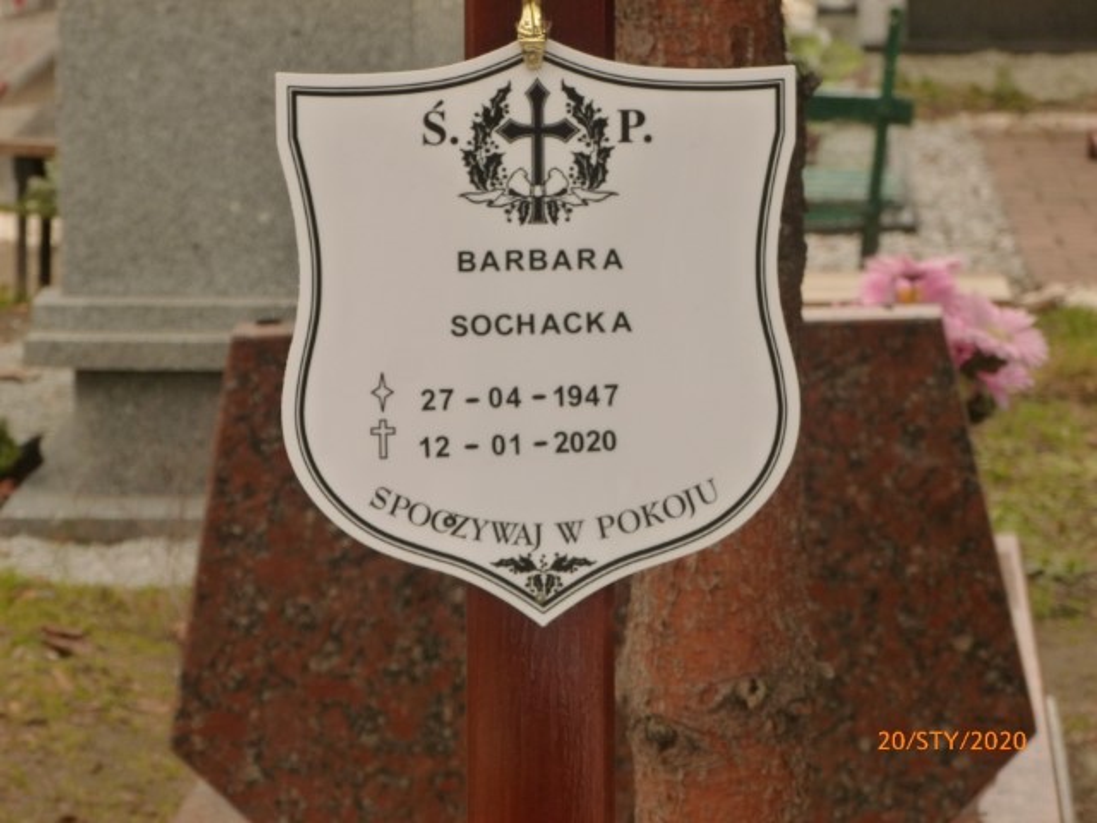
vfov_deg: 9.2
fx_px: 5102
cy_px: 412
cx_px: 548
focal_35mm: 161
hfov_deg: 12.3
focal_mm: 28.7
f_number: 5.3
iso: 200
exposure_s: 1/80
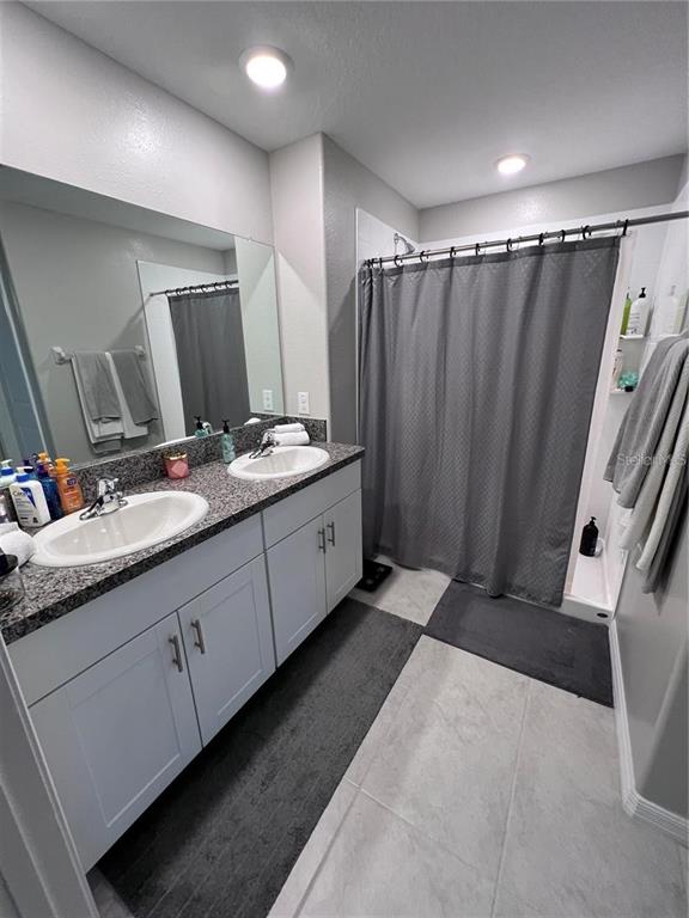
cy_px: 459
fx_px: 345
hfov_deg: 89.9
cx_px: 344
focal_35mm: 13
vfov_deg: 106.2
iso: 160
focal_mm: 1.57
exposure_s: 1/60
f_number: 1.8
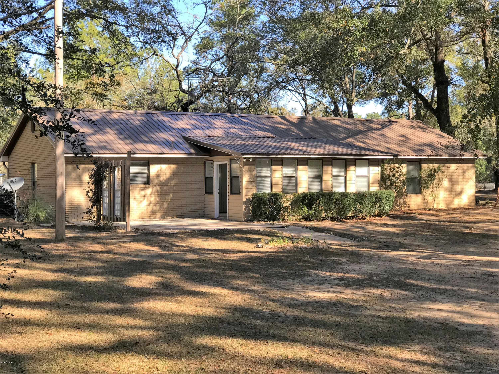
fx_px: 822
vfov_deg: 25.7
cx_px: 250
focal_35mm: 57
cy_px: 187
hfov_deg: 33.8
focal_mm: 6.6
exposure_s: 1/229
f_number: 2.8
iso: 20
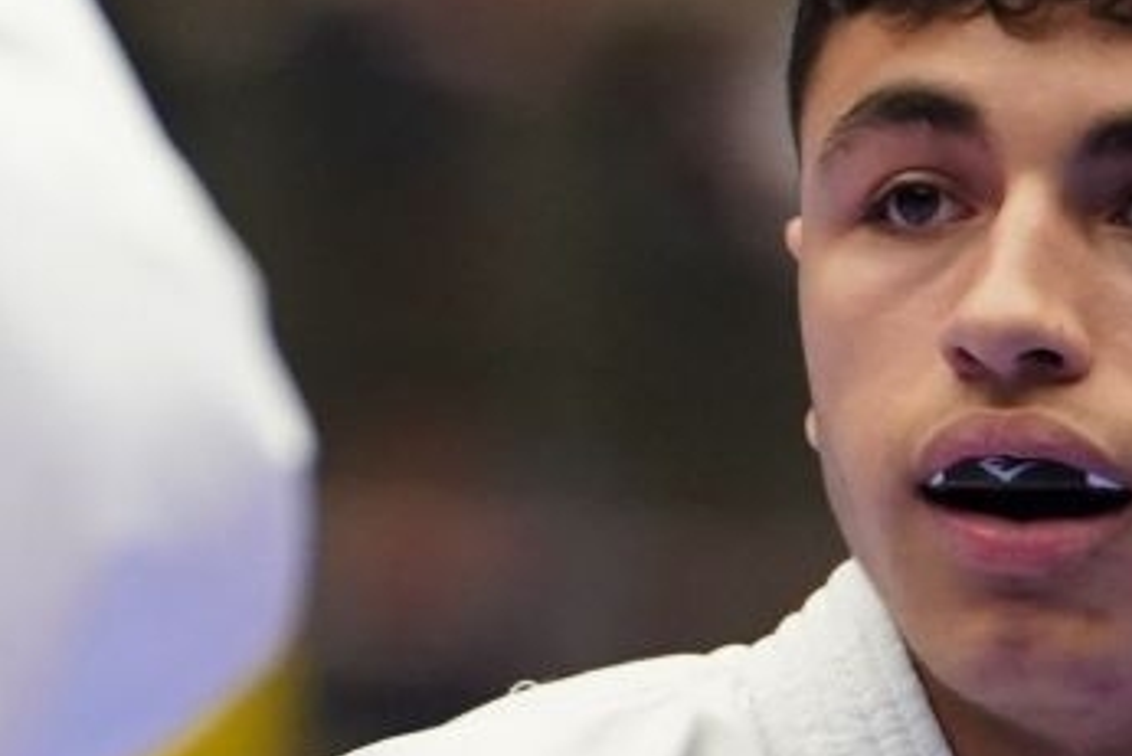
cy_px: 425
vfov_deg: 1.5
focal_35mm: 930
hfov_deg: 2.2
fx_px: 29254
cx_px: 527
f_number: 2.8
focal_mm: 179
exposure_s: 1/1000
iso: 2500
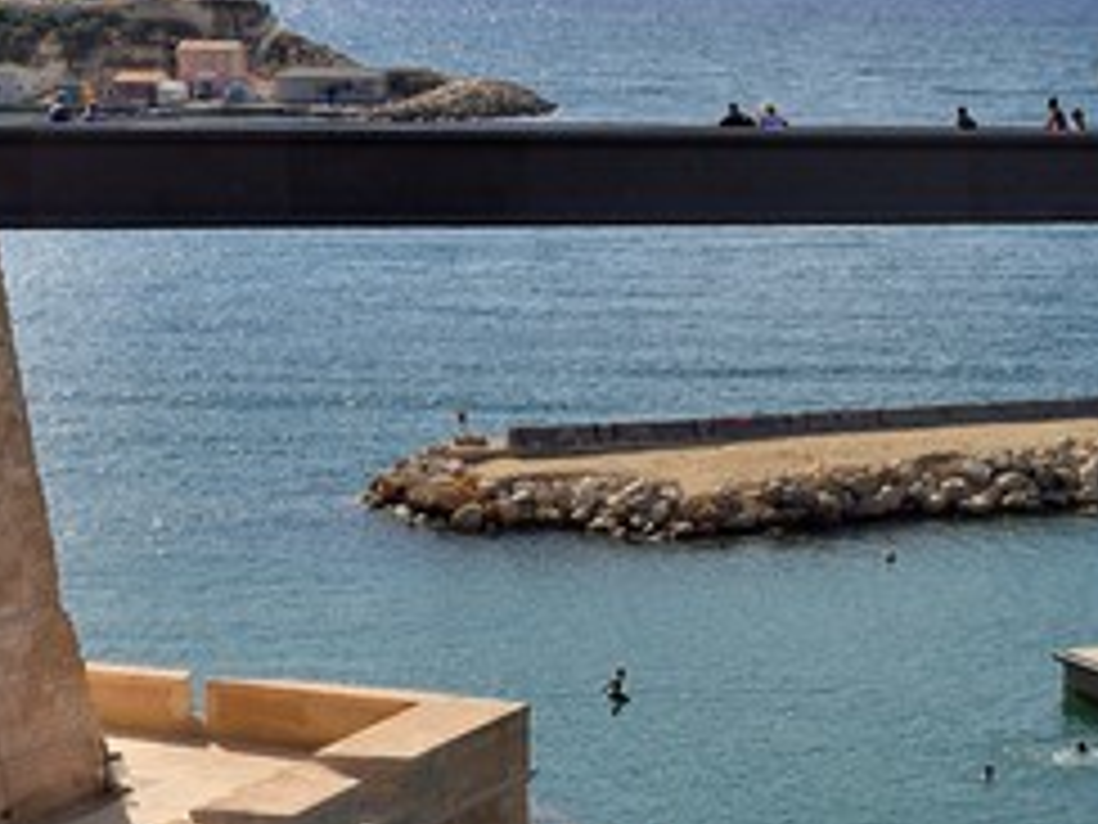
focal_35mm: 116
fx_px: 3679
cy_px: 374
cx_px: 688
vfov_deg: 12.8
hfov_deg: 16.9
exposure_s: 1/500
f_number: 14
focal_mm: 70
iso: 200
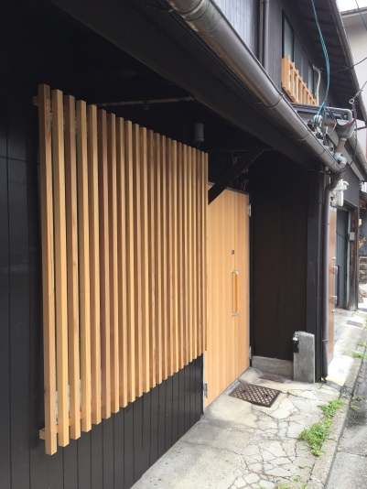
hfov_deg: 48.3
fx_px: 410
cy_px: 244
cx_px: 184
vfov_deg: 61.6
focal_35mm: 29
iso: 32
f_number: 2.2
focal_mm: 4.15
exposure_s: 1/356
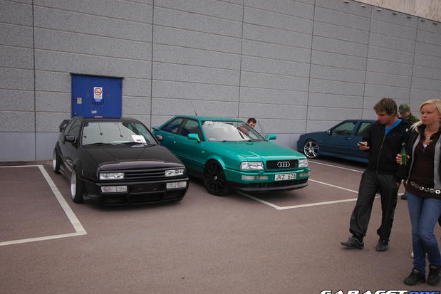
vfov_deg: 42.3
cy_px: 149
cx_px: 214
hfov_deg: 60.3
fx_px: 380
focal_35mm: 31
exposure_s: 1/80
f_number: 5.6
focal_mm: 20
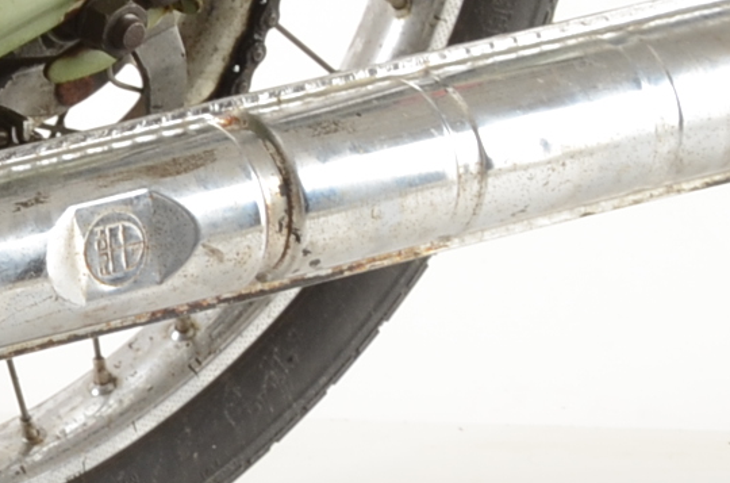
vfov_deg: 5.0
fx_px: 5541
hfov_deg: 7.3
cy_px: -119
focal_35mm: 274
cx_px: -733
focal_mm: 40
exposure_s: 1/125
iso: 200
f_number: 9
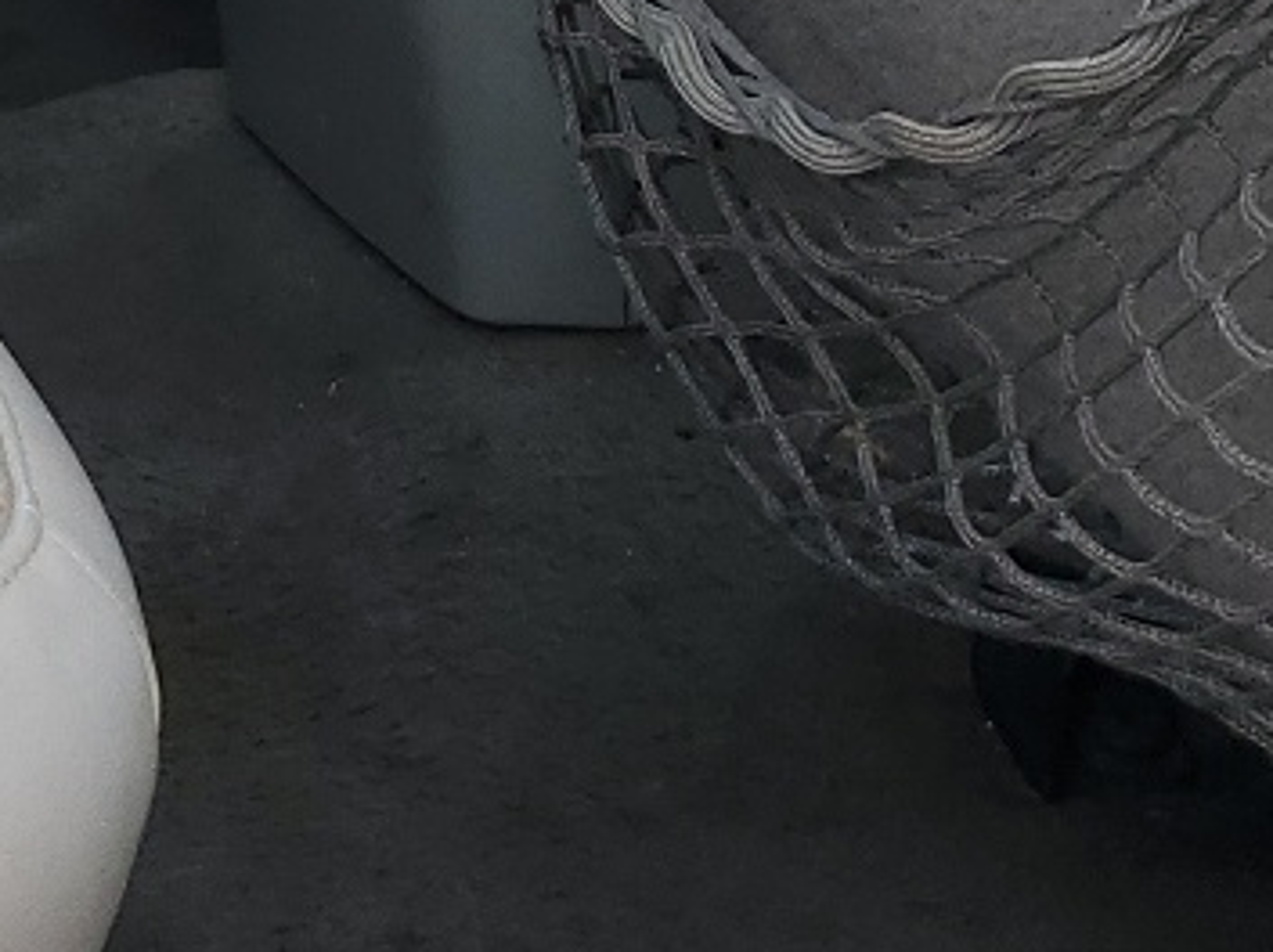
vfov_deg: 11.9
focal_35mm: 118
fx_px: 4335
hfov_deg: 15.4
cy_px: -573
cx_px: -649
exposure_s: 1/526
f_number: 1.5
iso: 50
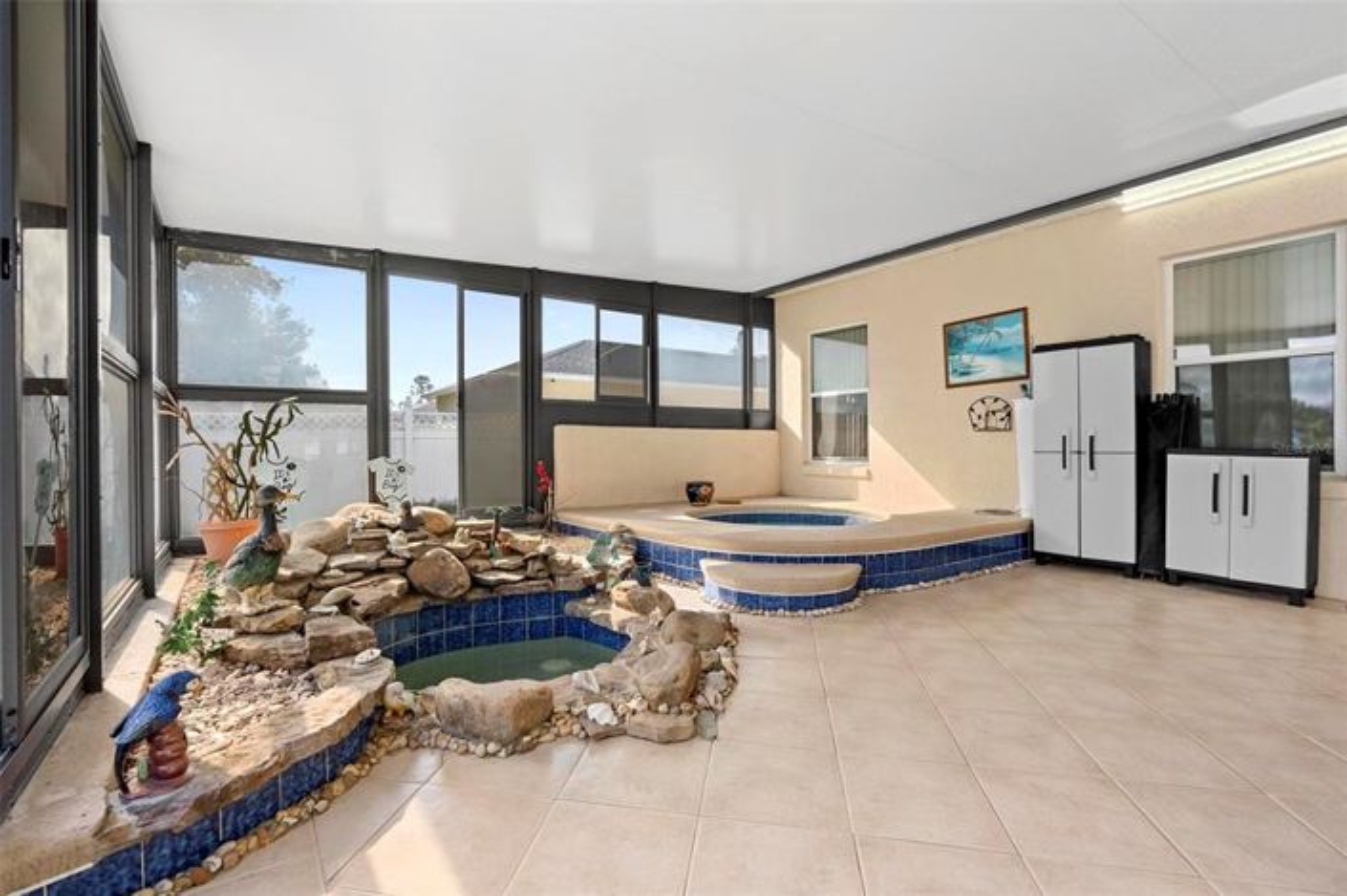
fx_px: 598
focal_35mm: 16
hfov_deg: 96.8
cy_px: 448
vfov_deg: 73.7
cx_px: 674
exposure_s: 1/80
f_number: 8
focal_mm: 16
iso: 800
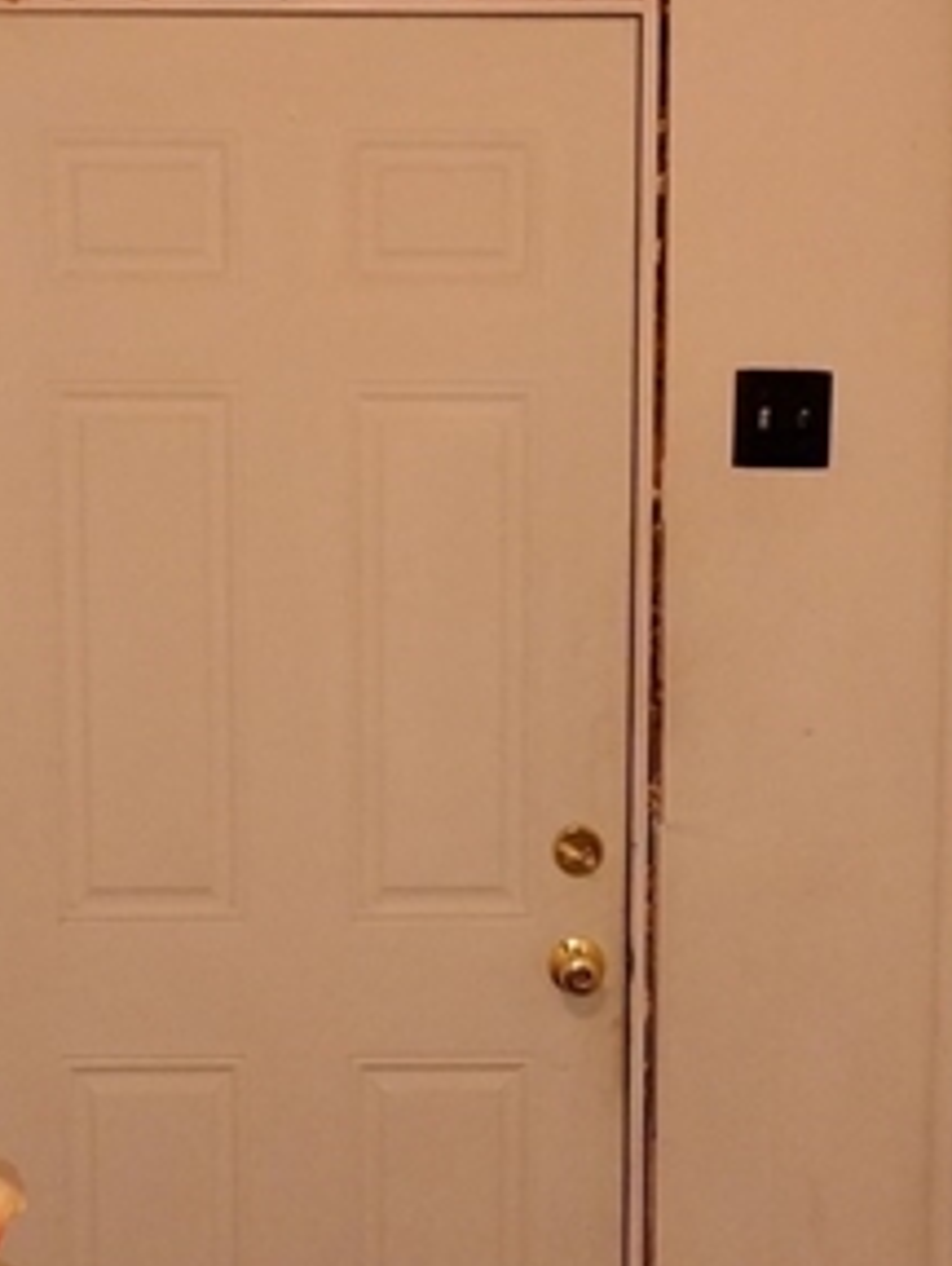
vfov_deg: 25.9
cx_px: 458
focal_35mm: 75
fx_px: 2744
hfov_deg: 19.7
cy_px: 763
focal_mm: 4.26
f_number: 1.8
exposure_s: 1/40
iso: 950
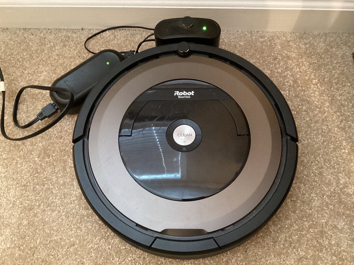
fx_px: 317
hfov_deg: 58.3
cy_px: 132
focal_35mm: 31
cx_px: 177
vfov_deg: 45.4
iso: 800
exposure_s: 1/17
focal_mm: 3.3
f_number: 2.4
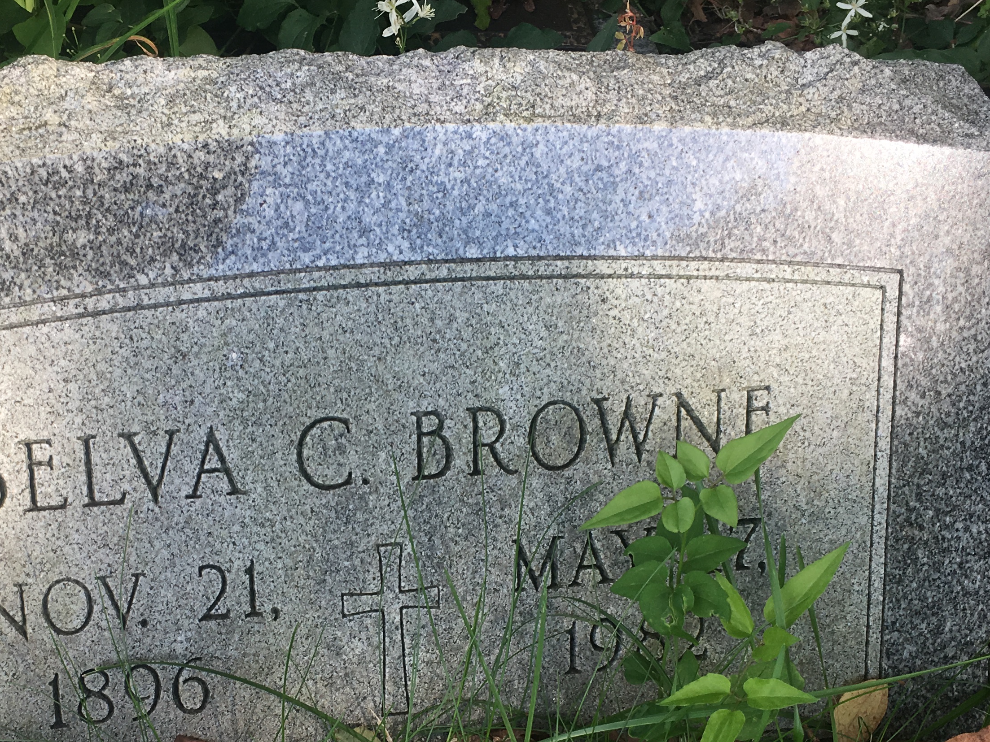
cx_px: 372
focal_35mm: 53
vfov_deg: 27.2
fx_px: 1516
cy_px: 535
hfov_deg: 36.0
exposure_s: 1/196
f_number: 2.2
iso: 25
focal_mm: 4.15
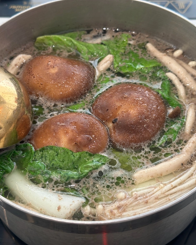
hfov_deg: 29.7
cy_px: 115
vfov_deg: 36.6
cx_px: 97
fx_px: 370
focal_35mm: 51
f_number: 1.8
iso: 80
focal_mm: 6.9
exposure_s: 1/121
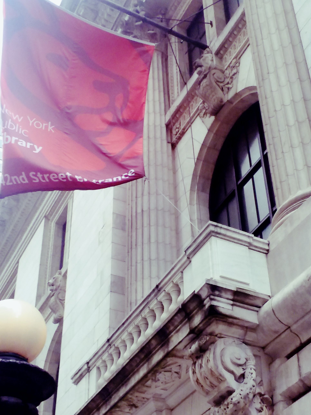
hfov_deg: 48.2
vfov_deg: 61.7
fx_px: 347
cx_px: 156
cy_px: 208
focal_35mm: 29
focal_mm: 2.47
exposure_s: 1/120
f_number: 1.9
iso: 80
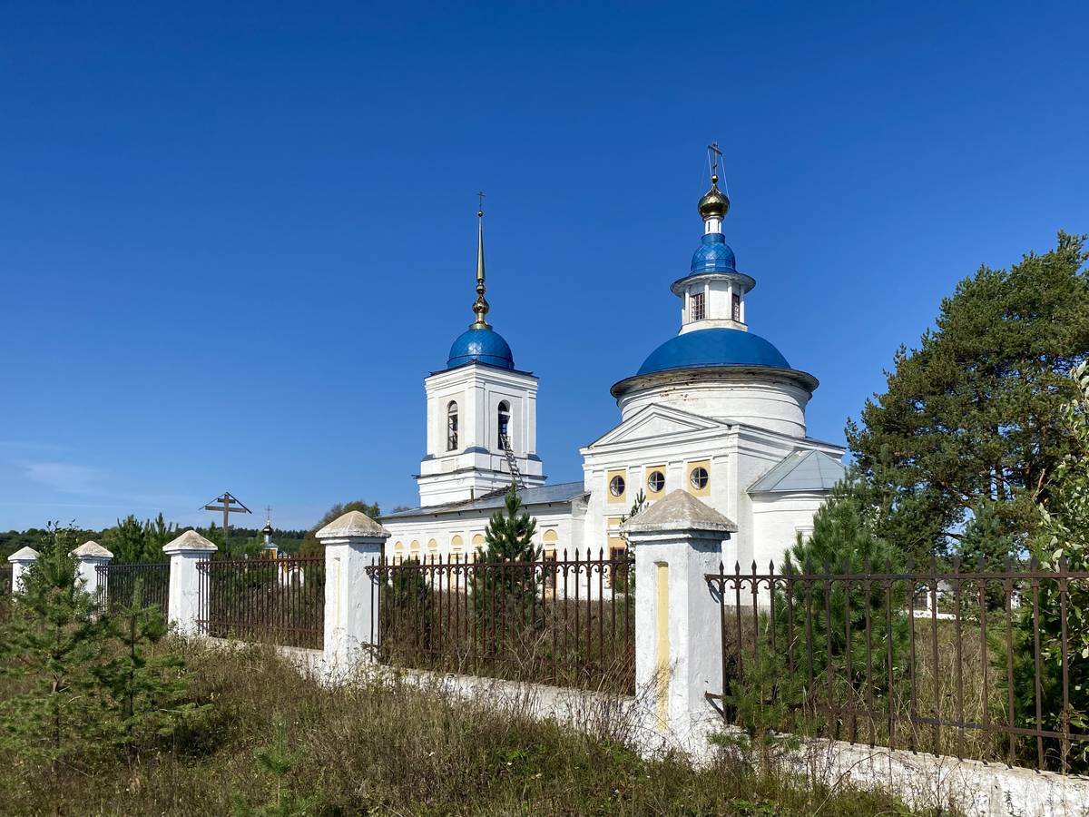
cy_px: 408
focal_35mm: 26
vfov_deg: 53.1
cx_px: 544
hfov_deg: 67.3
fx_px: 818
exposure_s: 1/4608
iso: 32
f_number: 1.8
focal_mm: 4.25
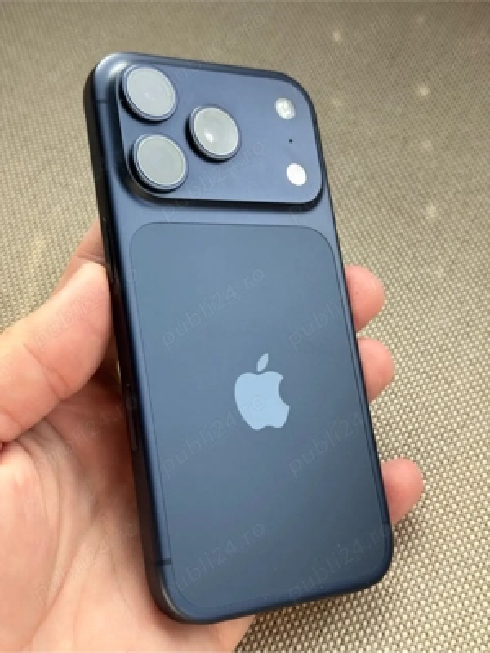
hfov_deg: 30.3
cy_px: 326
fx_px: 906
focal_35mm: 48
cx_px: 245
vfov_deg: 39.7
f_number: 1.78
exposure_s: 1/343
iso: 64
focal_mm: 6.76
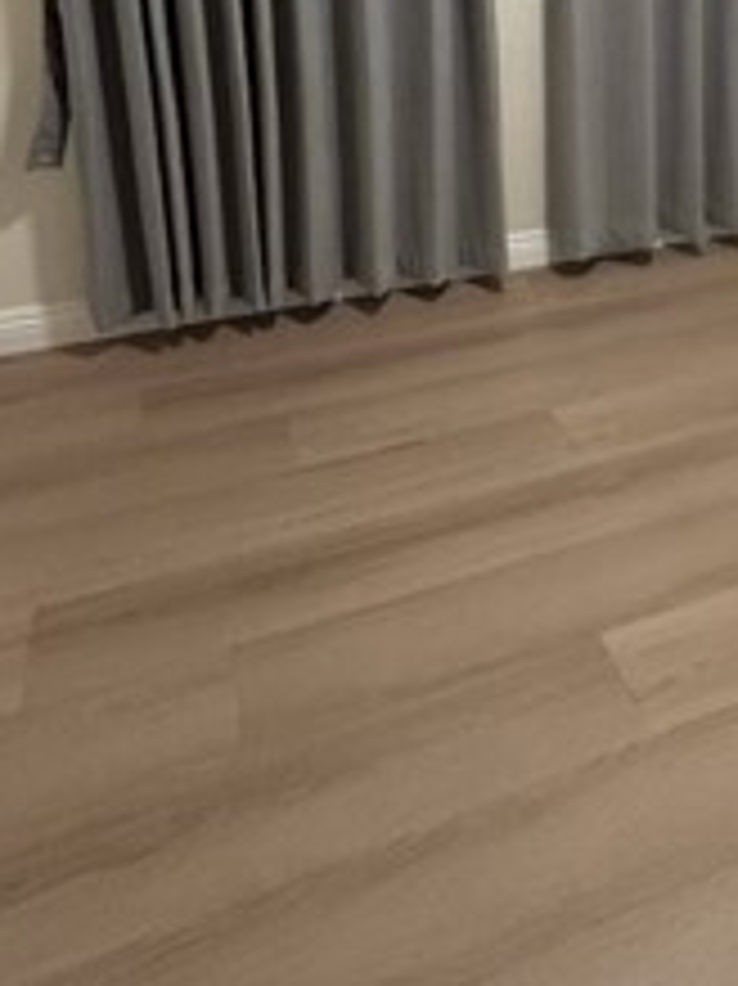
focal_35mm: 41
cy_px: 86
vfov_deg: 41.8
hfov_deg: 29.9
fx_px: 1167
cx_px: 891
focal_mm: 2.22
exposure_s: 1/60
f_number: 2.2
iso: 500
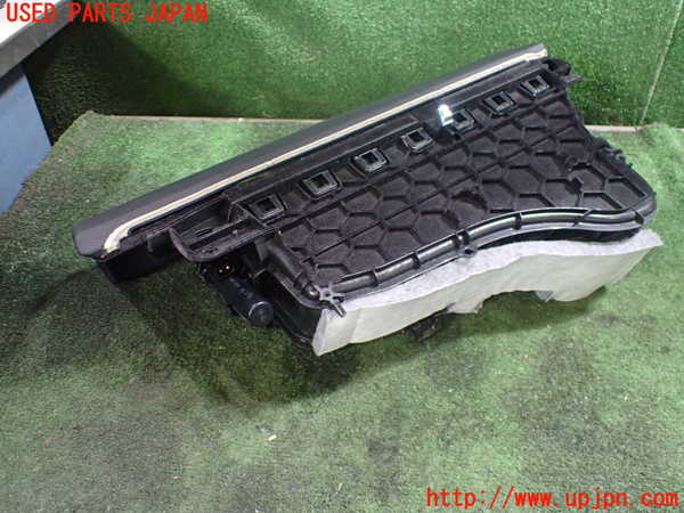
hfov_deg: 60.0
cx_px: 342
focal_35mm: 30
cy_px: 256
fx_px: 593
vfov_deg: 46.8
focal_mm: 5.4
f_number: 2.3
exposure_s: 1/40
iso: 800
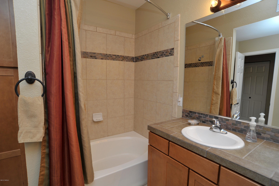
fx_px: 139
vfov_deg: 67.3
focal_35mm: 18
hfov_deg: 90.0
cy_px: 93
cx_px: 140
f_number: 6.3
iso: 250
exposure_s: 1/30
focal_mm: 18
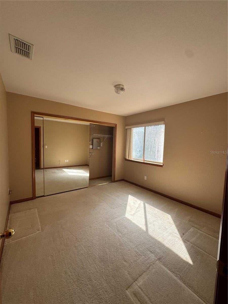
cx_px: 114
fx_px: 123
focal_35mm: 14
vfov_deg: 102.1
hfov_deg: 85.7
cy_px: 152
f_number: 2.2
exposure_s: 1/286
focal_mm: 2.22
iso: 40
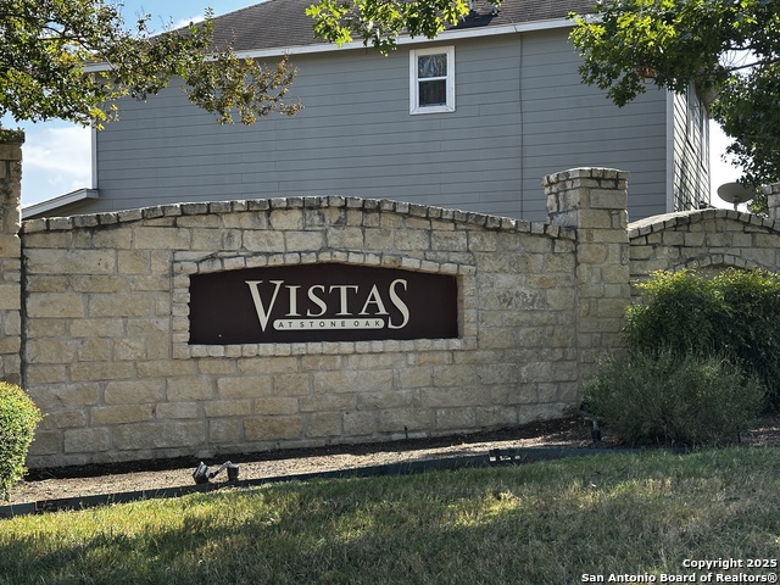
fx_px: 1082
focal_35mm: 48
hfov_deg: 39.7
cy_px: 292
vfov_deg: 30.3
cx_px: 390
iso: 64
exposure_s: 1/962
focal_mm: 6.86
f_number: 1.78
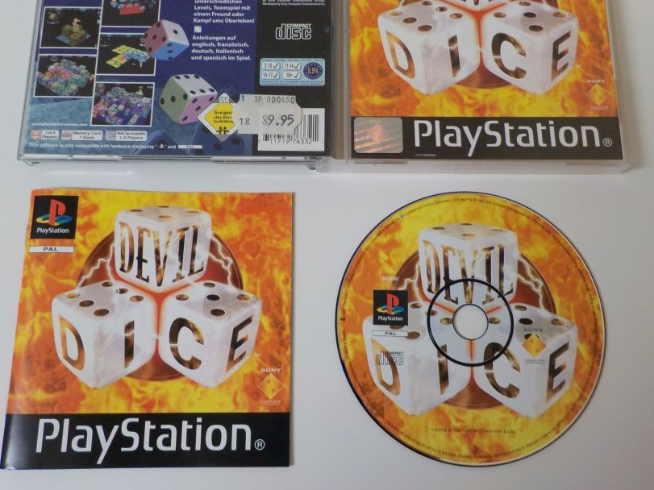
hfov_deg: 50.1
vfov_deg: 38.4
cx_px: 323
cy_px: 189
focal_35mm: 37
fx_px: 699
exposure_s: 1/30
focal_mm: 4.1
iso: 180
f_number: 3.3
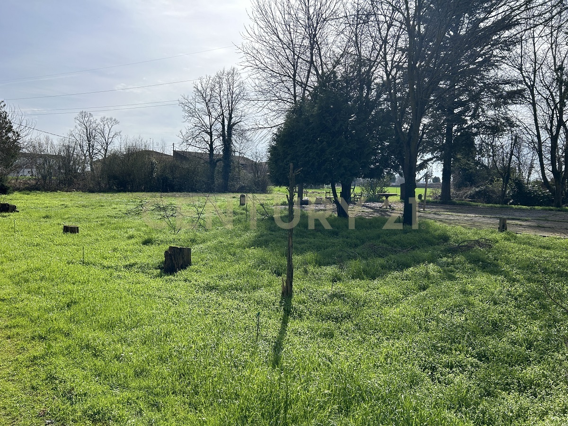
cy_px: 213
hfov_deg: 67.3
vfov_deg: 53.1
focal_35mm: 26
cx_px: 284
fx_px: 427
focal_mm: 5.7
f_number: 1.5
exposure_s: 1/4274
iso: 50
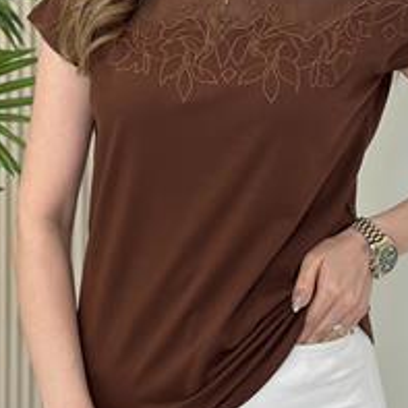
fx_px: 1534
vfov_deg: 15.1
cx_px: 249
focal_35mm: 115
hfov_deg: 15.1
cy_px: 125
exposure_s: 1/132
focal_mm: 6.86
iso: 64
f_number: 1.78
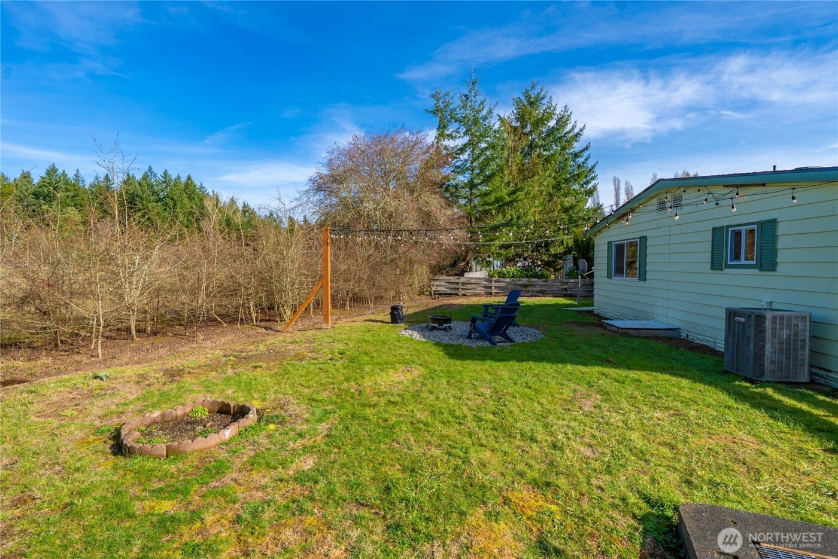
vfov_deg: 81.3
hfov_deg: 104.2
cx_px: 419
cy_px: 280
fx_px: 326
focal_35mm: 14
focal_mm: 14
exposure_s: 1/160
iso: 80
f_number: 7.1
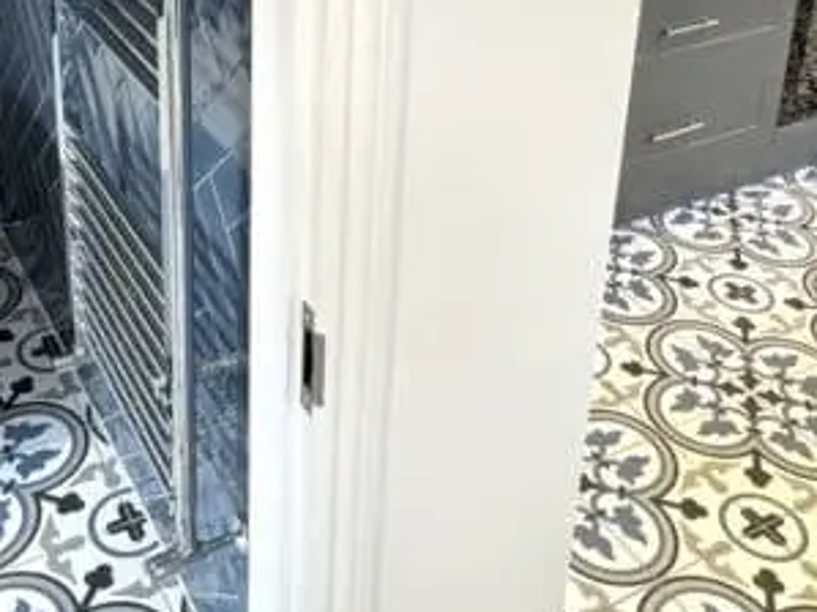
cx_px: 303
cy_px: -49
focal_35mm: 48
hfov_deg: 39.4
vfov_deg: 27.8
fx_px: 1132
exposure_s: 1/100
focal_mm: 2.22
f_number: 2.2
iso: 200
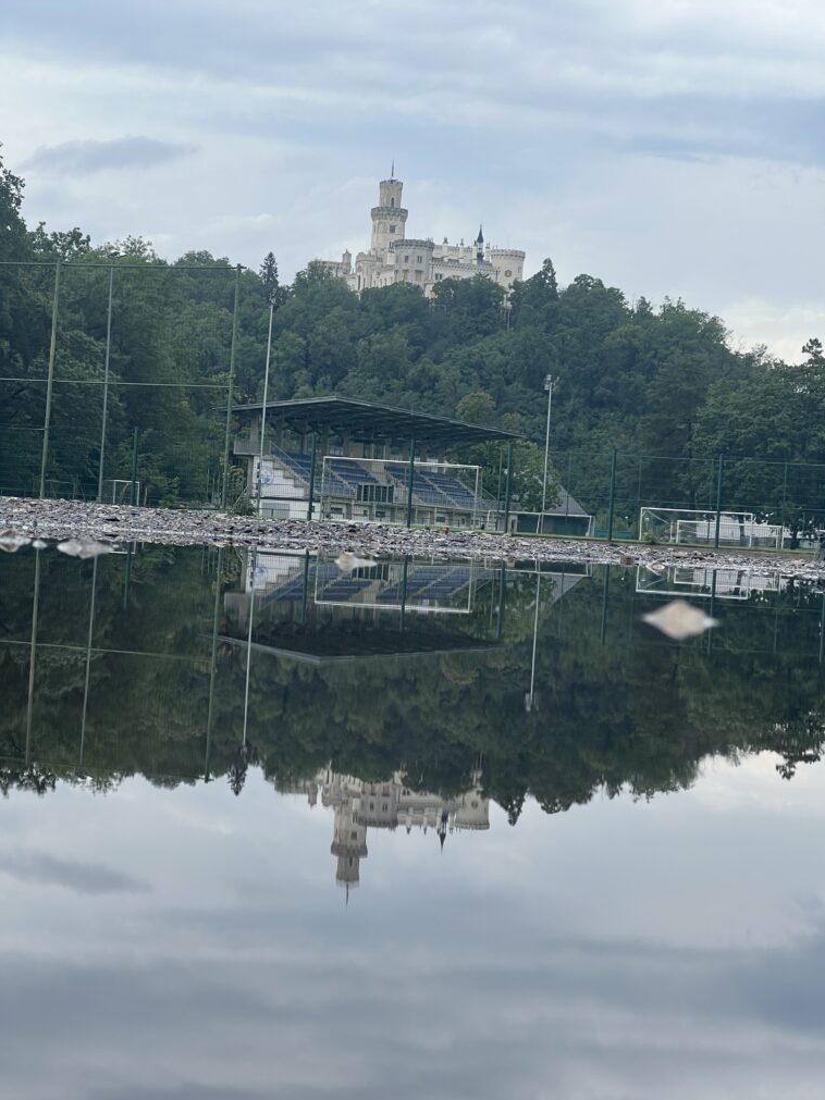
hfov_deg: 18.9
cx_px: 417
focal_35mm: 78
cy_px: 551
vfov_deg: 25.0
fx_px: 2479
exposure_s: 1/267
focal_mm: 9
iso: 32
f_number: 2.8
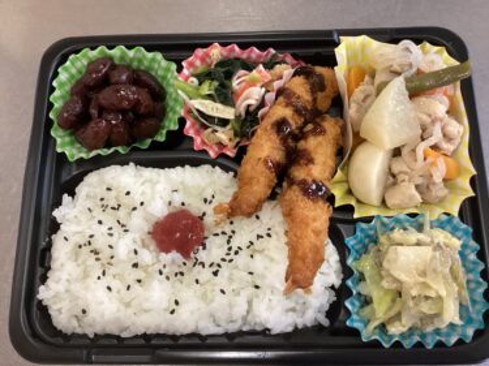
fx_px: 438
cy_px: 183
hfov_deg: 58.4
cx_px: 244
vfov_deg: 45.4
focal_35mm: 31
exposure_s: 1/40
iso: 250
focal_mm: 3.3
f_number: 2.4
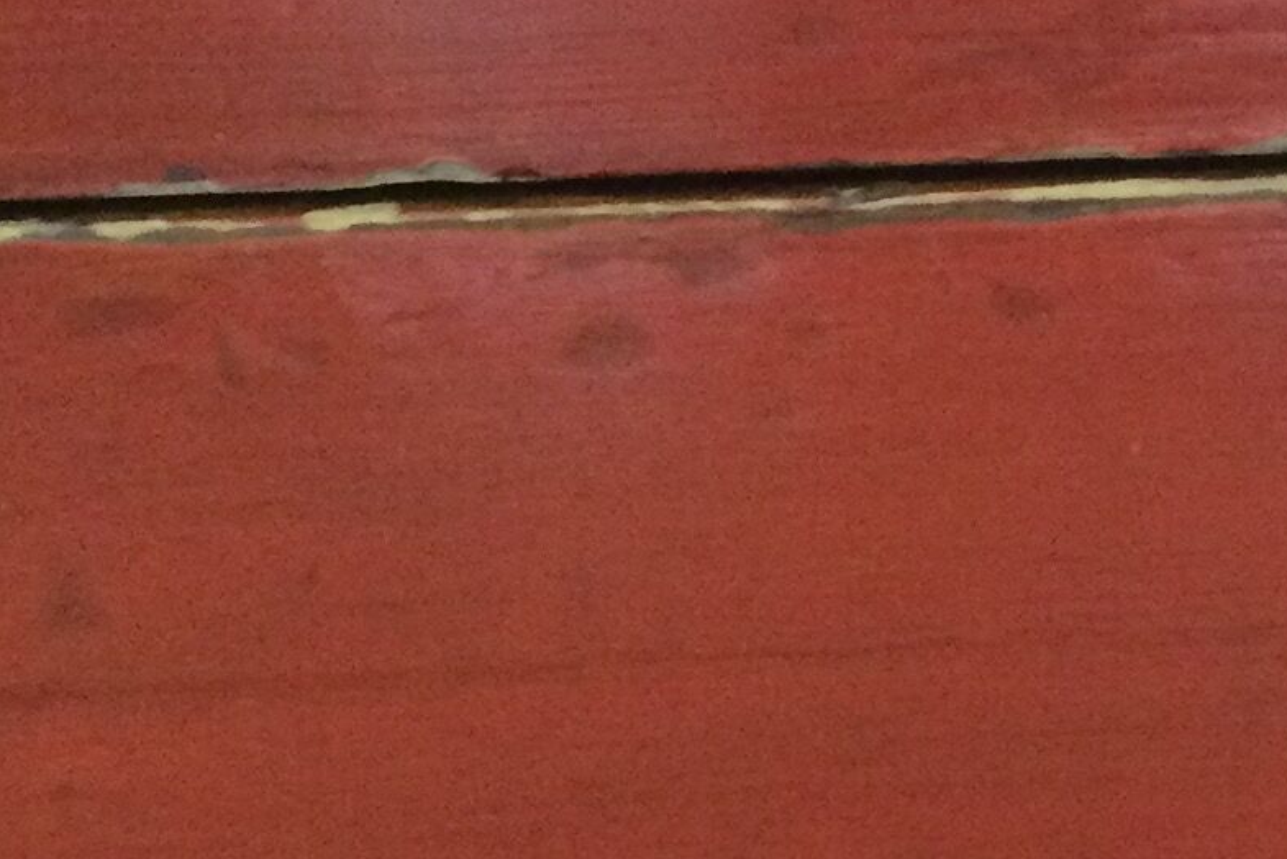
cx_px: 1441
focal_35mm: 134
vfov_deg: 10.2
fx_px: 4792
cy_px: 820
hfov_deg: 14.9
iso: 400
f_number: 2.4
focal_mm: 3.3
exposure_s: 1/17
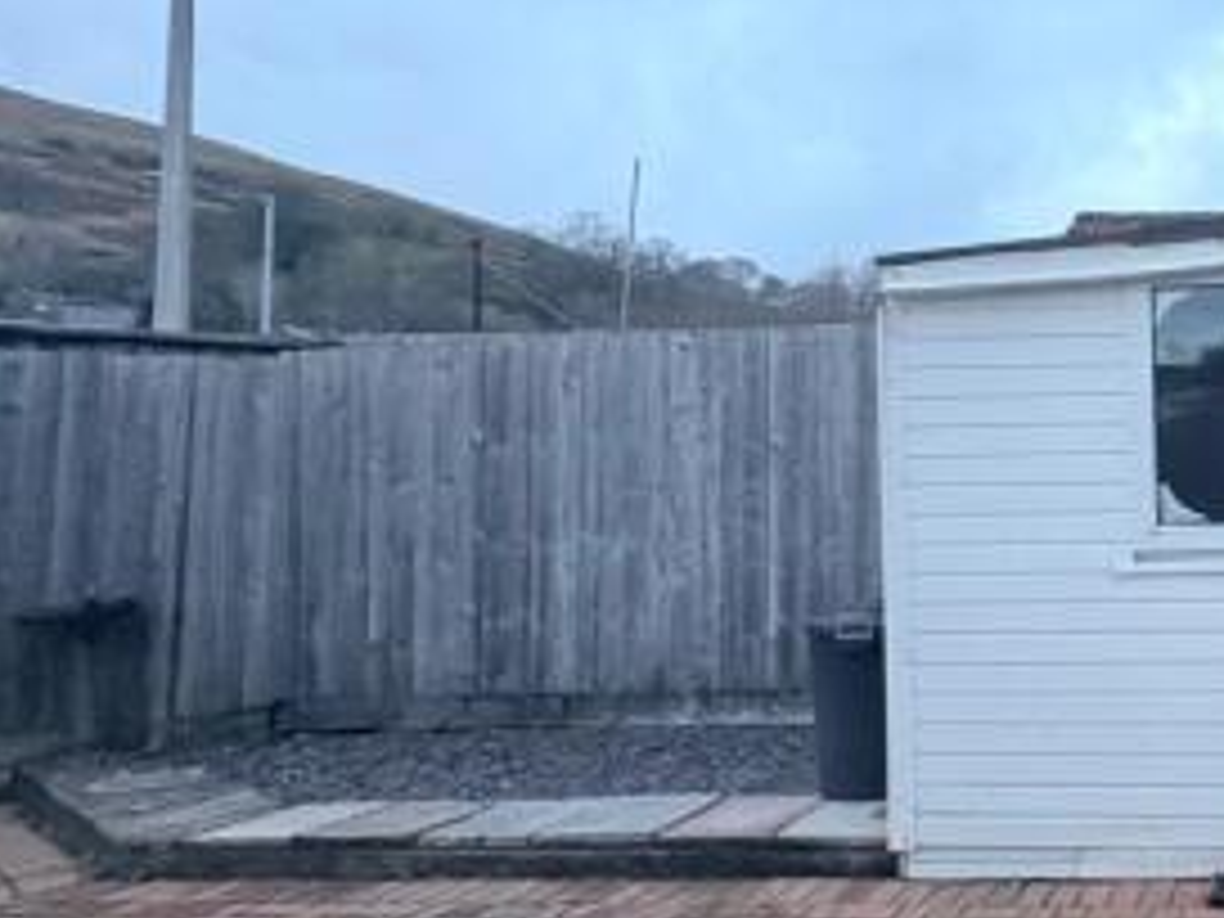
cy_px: 398
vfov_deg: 46.7
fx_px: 1061
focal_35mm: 30
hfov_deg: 46.7
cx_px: 1298
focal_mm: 2.22
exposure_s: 1/50
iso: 320
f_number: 2.2
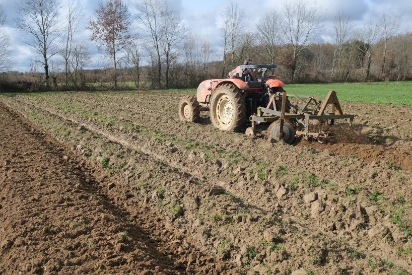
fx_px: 378
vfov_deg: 40.0
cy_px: 150
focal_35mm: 33
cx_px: 190
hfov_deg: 57.1
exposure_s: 1/420
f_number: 8
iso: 320
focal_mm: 18
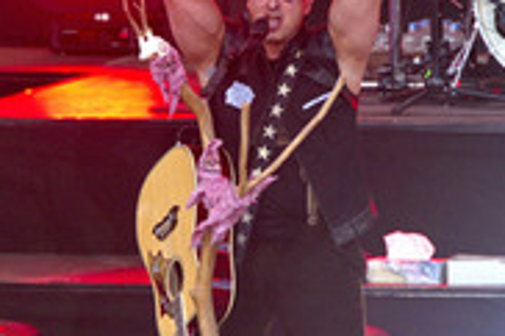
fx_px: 17406
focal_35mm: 1242
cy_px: 228
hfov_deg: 1.7
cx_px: 329
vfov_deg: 1.1
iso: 1600
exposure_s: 1/320
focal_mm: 500
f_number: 5.6
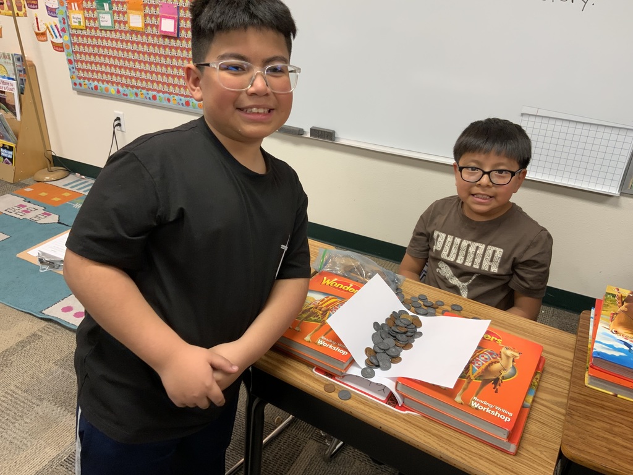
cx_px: 316
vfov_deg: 48.2
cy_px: 238
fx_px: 530
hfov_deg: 61.7
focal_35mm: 29
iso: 100
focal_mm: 3
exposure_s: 1/60
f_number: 1.8
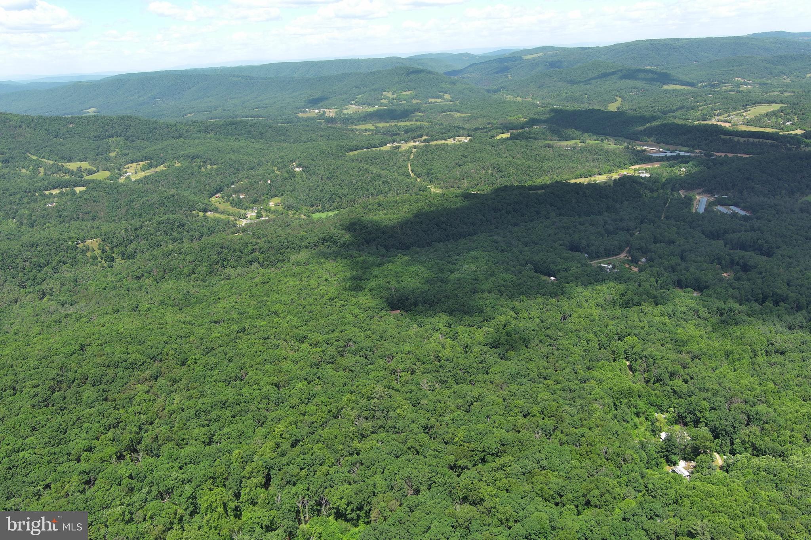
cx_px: 406
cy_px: 270
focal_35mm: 29
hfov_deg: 63.7
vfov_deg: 45.0
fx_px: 653
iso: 100
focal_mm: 10.57
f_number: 2.8
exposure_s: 1/709
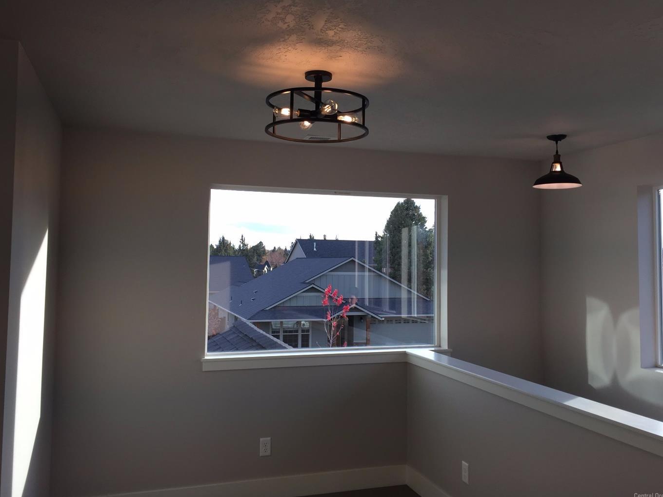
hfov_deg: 56.8
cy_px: 242
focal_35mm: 32
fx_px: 613
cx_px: 342
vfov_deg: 44.2
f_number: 2.2
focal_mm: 4.15
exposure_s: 1/221
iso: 32
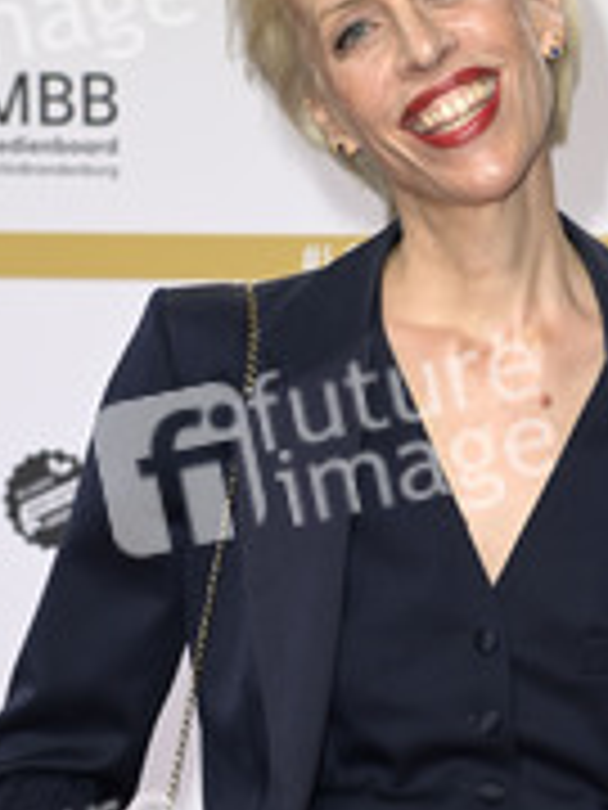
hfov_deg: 8.2
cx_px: 455
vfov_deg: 10.9
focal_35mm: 181
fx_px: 4239
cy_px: 675
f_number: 6.3
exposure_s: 1/250
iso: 640
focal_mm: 85
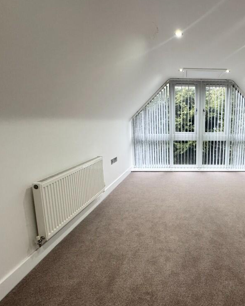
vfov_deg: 83.3
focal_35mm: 19
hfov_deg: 65.3
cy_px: 154
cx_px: 192
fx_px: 172
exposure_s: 1/100
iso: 320
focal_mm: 2.22
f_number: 2.2
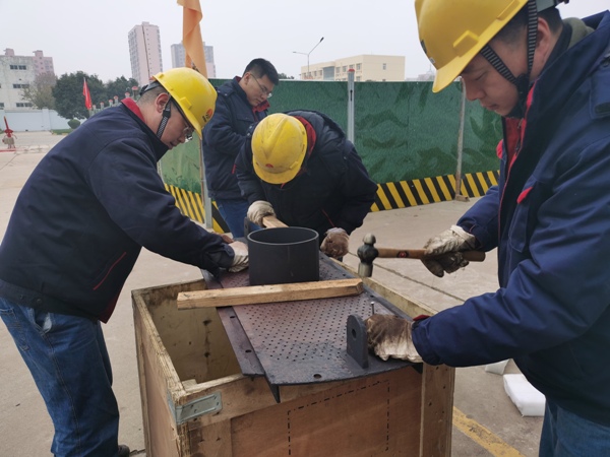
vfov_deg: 51.4
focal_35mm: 27
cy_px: 228
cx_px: 305
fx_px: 476
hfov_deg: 65.3
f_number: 1.8
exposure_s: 1/230
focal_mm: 5.58
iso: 50
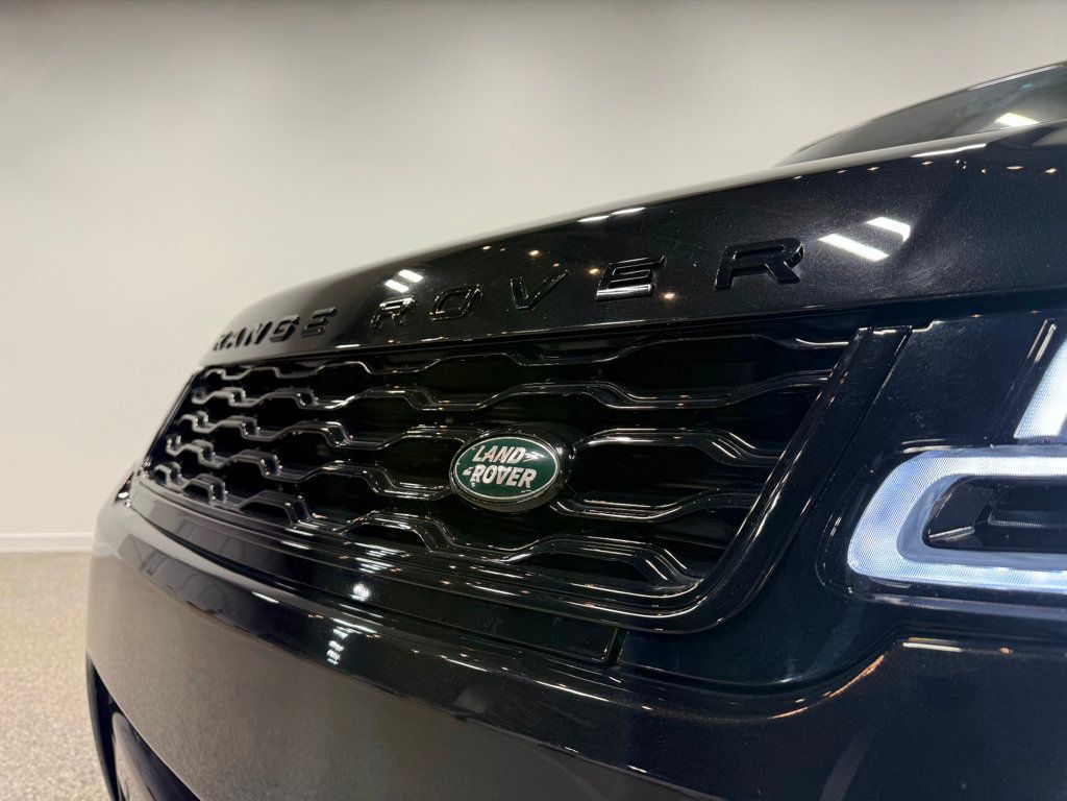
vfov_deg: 56.8
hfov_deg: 71.6
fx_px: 740
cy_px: 400
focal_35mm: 24
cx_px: 534
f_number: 1.78
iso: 64
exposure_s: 1/167
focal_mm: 6.76
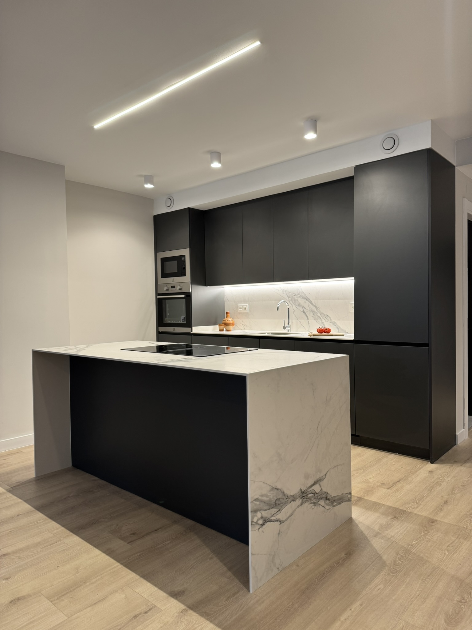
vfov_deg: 71.6
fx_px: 436
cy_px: 315
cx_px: 236
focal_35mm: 24
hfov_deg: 56.8
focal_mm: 6.76
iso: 125
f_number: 1.78
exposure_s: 1/50
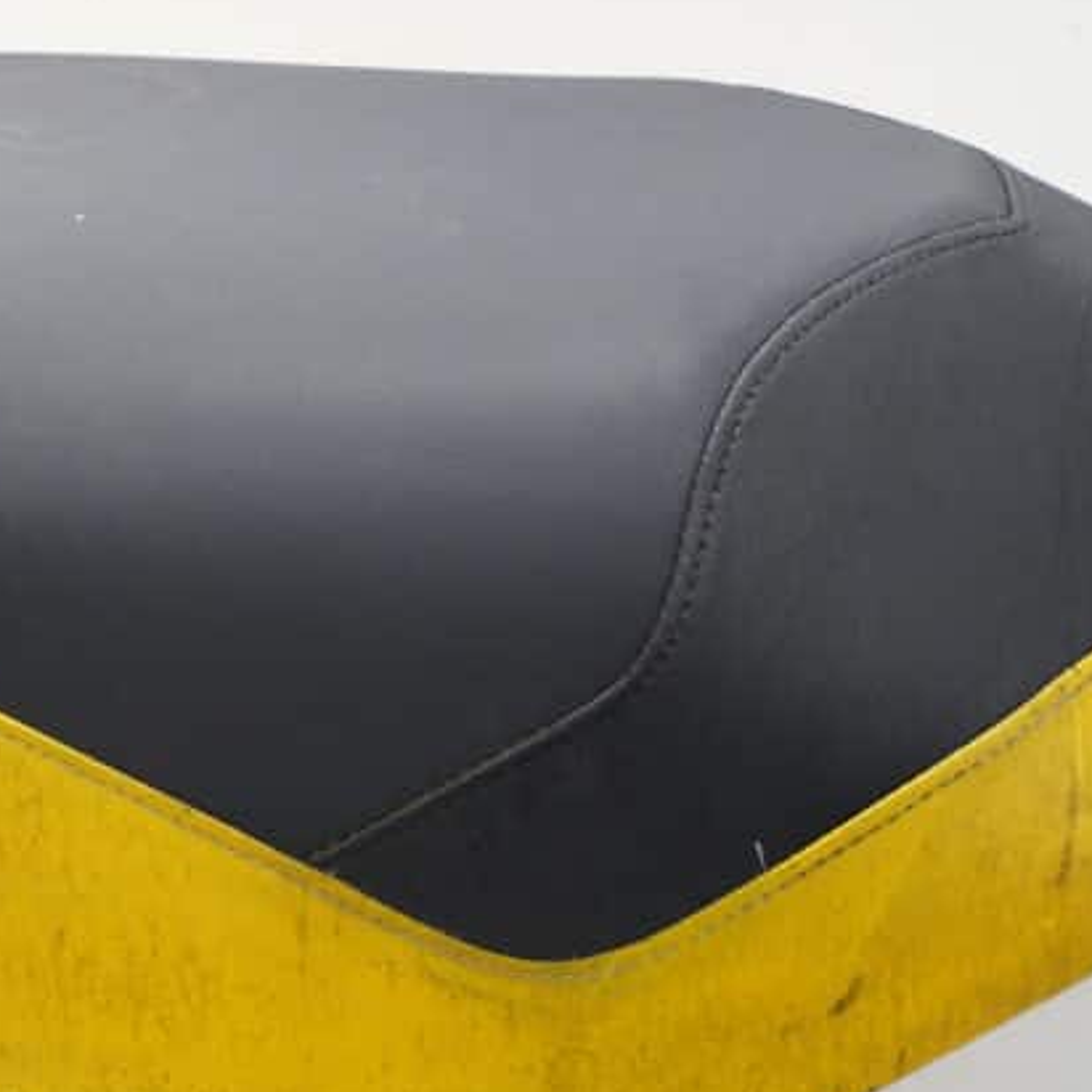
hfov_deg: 28.2
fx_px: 2034
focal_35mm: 57
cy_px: 505
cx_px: 0
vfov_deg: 30.0
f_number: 3.5
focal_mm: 18
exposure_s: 1/60
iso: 400
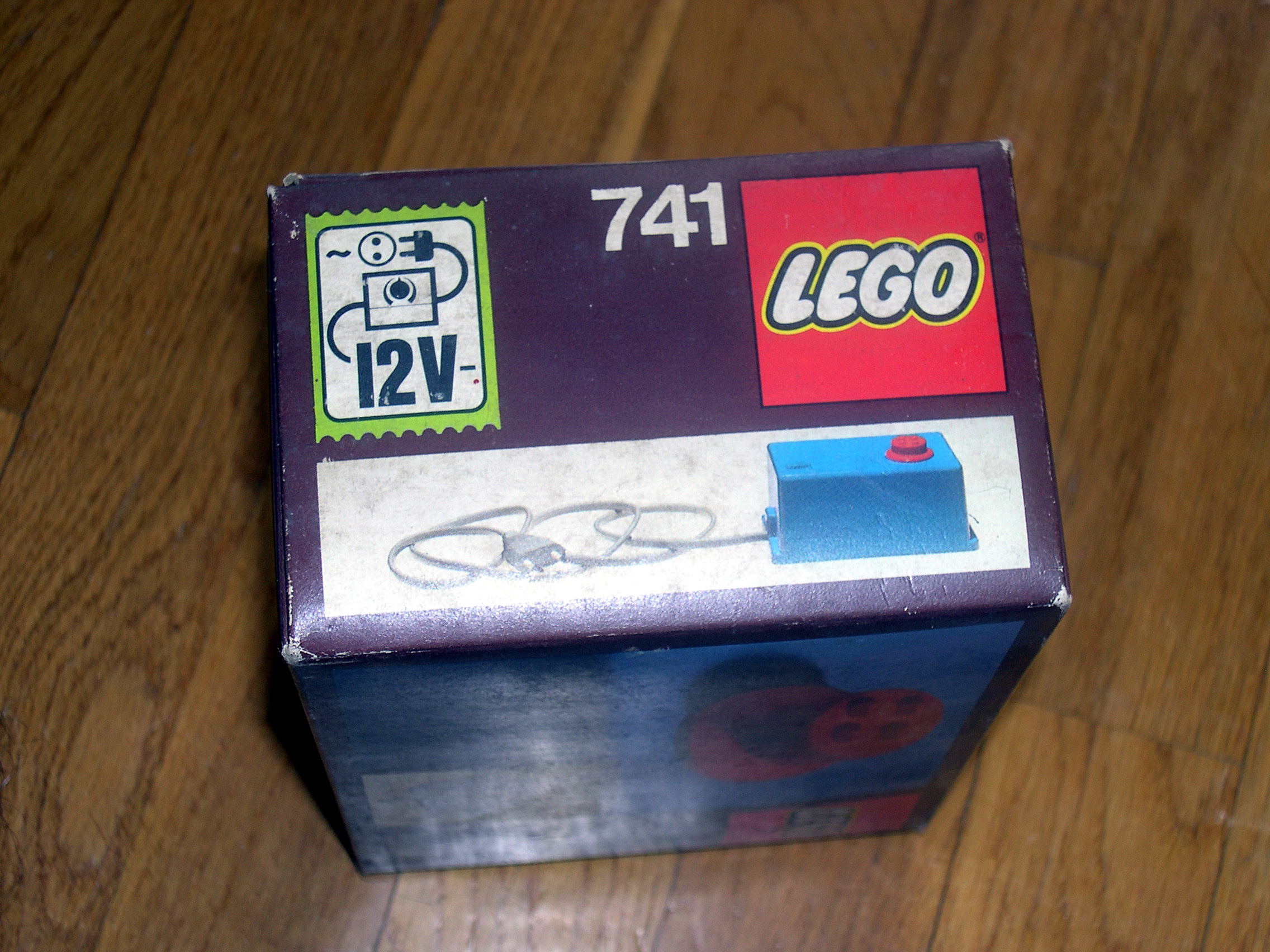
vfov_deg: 19.1
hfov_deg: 25.3
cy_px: 476
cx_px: 635
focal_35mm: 77
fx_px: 2825
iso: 100
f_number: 4
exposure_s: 1/60
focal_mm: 16.3
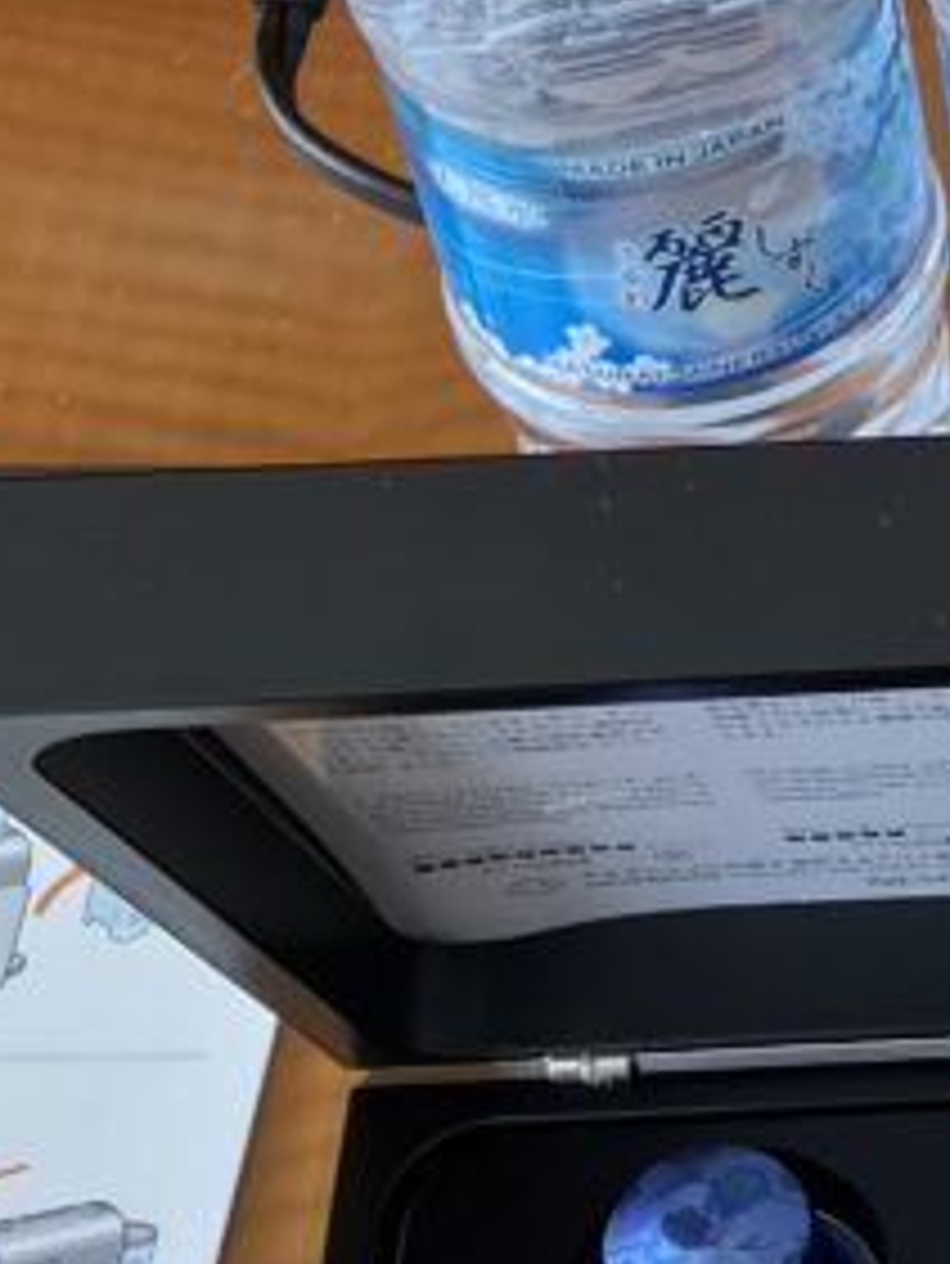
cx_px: 1450
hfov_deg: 13.6
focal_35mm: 102
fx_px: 3730
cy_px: 346
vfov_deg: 19.1
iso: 50
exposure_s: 1/60
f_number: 1.8
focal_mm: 3.99
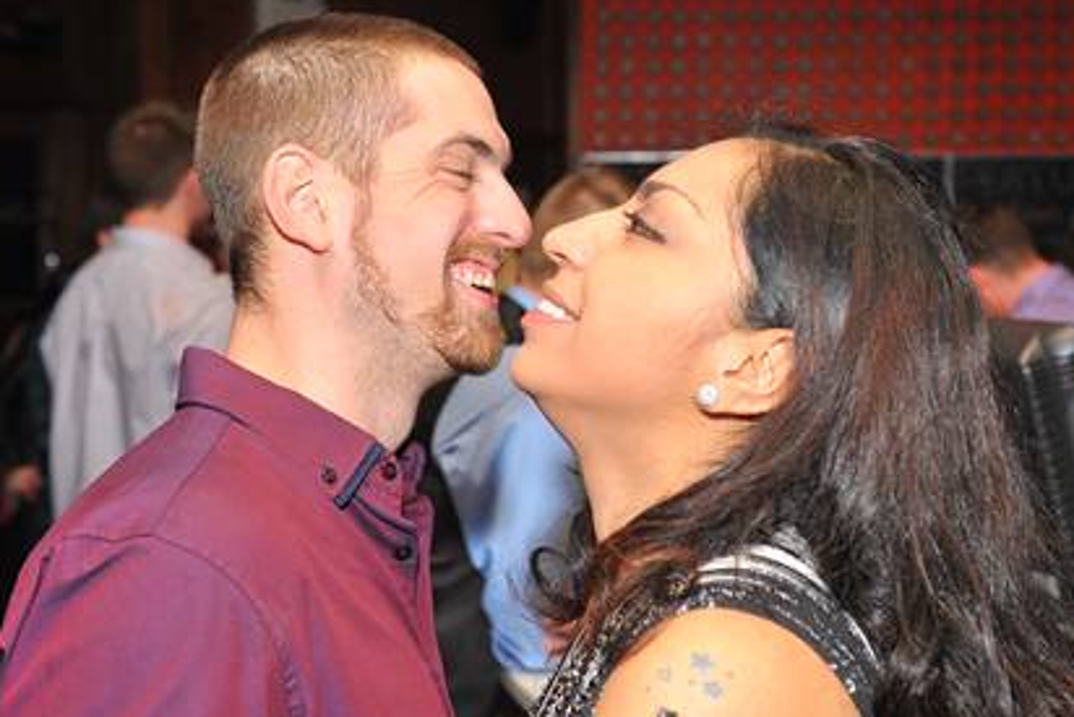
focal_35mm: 56
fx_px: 1671
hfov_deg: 35.5
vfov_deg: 24.2
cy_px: 347
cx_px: 654
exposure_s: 1/100
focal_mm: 42
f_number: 5
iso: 1600
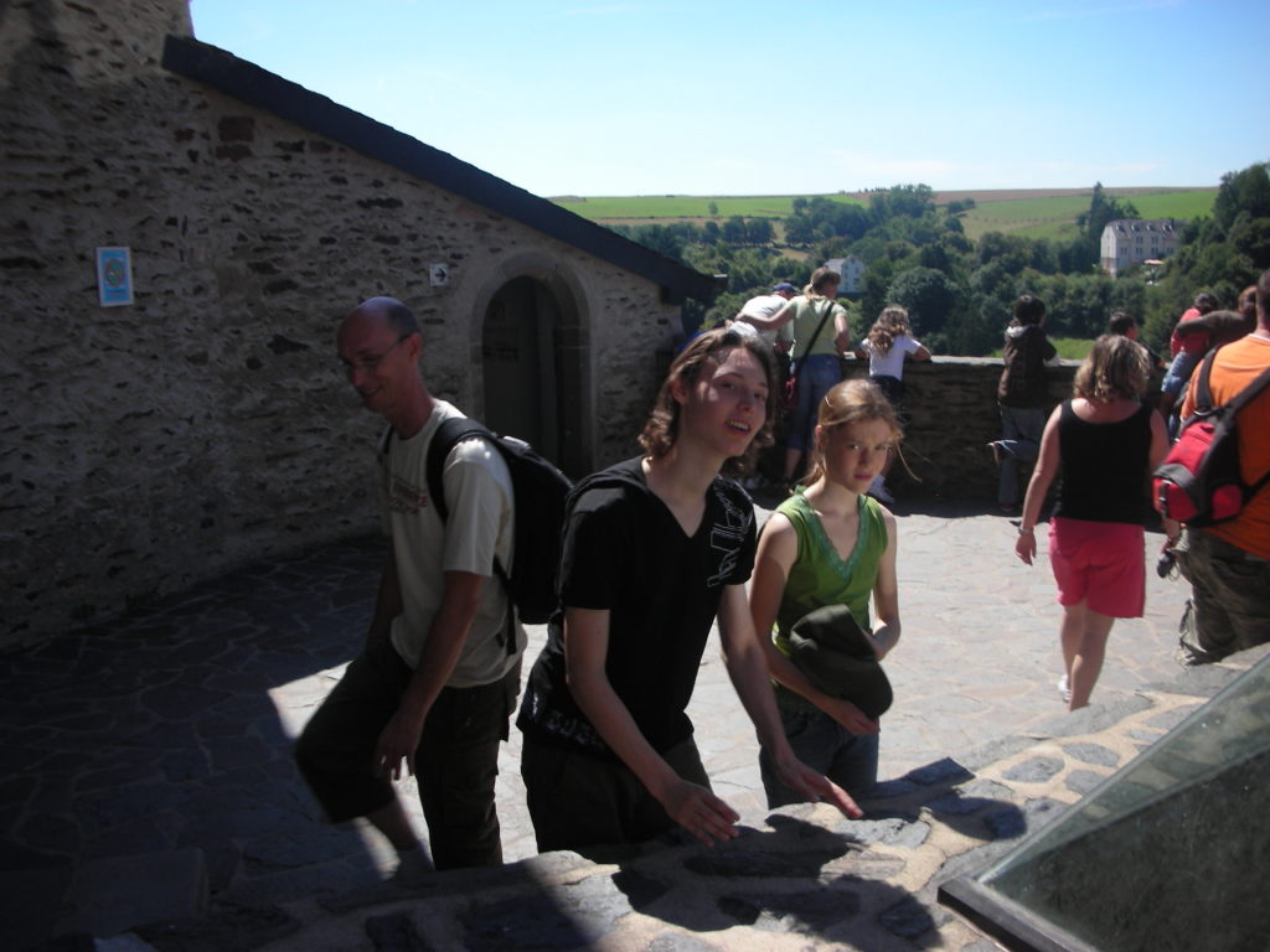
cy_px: 476
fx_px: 1284
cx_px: 635
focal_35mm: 35
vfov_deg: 40.7
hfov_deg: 52.6
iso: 50
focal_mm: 5.8
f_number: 8.5
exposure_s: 1/72.3
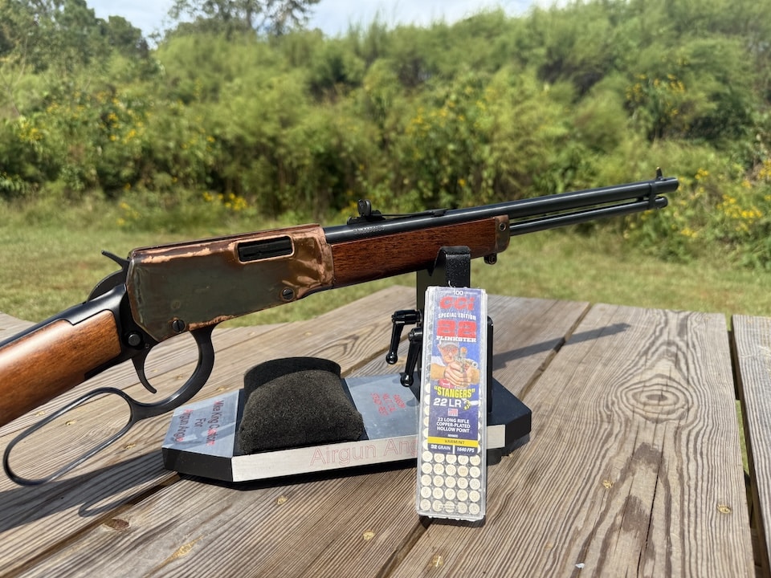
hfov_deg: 71.6
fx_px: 535
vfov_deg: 56.8
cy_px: 289
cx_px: 386
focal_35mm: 24
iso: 80
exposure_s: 1/3425
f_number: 1.78
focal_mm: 6.76
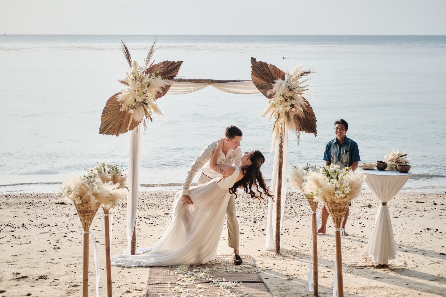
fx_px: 657
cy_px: 148
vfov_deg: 25.5
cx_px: 223
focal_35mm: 53
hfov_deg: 37.5
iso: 200
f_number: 2.8
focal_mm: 35
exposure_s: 1/6400
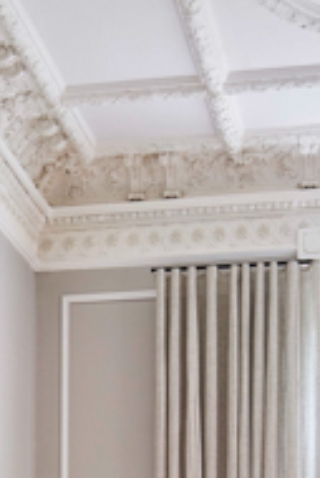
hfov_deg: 11.7
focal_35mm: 116
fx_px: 1544
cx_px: -25
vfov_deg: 16.2
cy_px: 702
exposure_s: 1/2
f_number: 13
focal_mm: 35
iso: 400
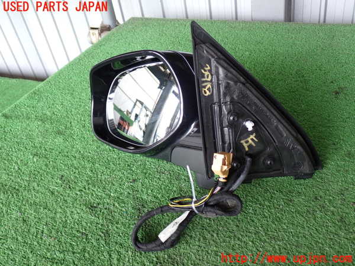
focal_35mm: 36
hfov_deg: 51.4
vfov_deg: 39.7
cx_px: 178
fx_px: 369
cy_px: 133
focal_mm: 6.37
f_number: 2.5
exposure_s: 1/80
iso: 200
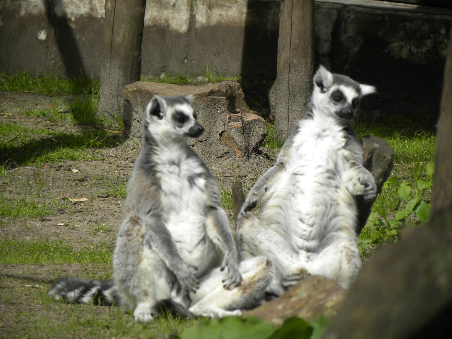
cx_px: 226
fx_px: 5549
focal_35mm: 425
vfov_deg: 3.5
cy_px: 170
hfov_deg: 4.7
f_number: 5
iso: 64
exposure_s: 1/251
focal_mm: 75.7
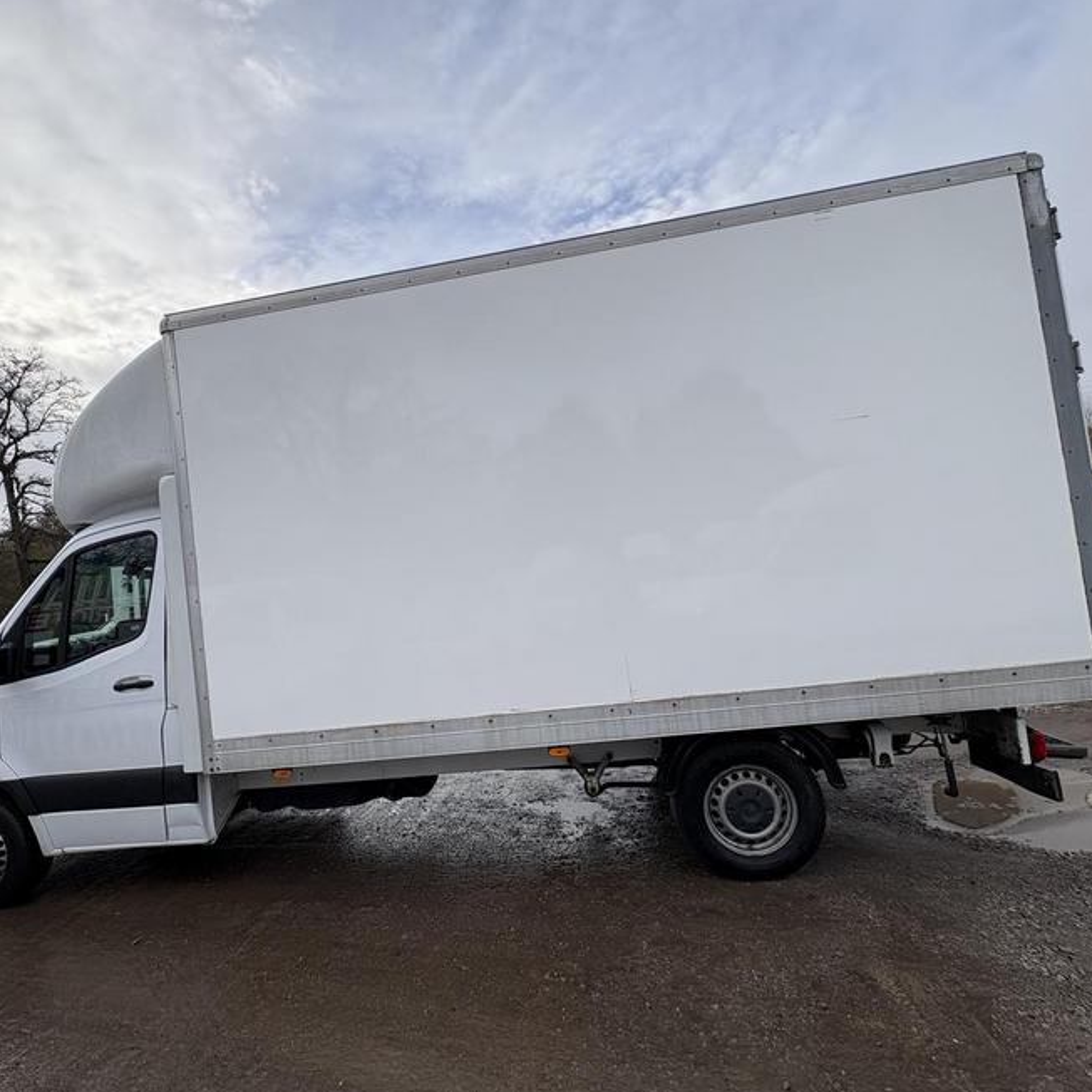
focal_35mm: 17
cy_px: 554
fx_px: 607
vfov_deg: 84.0
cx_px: 496
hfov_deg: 83.8
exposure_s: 1/1020
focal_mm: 2.22
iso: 40
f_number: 2.2
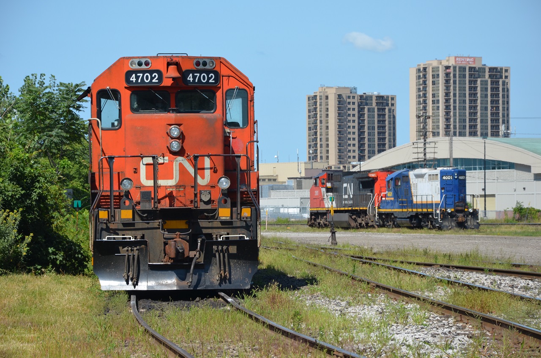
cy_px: 179
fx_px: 2361
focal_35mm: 158
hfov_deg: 13.1
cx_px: 270
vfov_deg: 8.7
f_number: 9
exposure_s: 1/320
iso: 100
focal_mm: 105
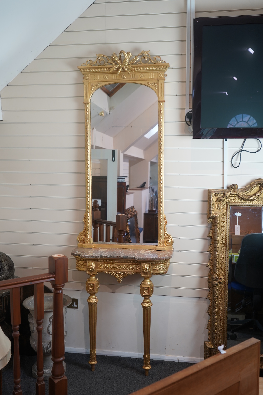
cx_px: 132
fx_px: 416
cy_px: 198
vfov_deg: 50.7
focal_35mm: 38
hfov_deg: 35.1
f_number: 4.5
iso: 400
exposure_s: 1/40
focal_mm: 38
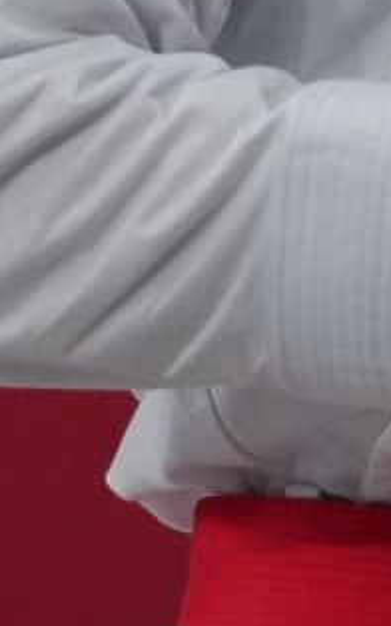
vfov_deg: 1.2
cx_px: 900
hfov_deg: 0.7
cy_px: -457
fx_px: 29915
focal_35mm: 1753
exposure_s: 1/1000
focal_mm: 200
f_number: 2.8
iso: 1250
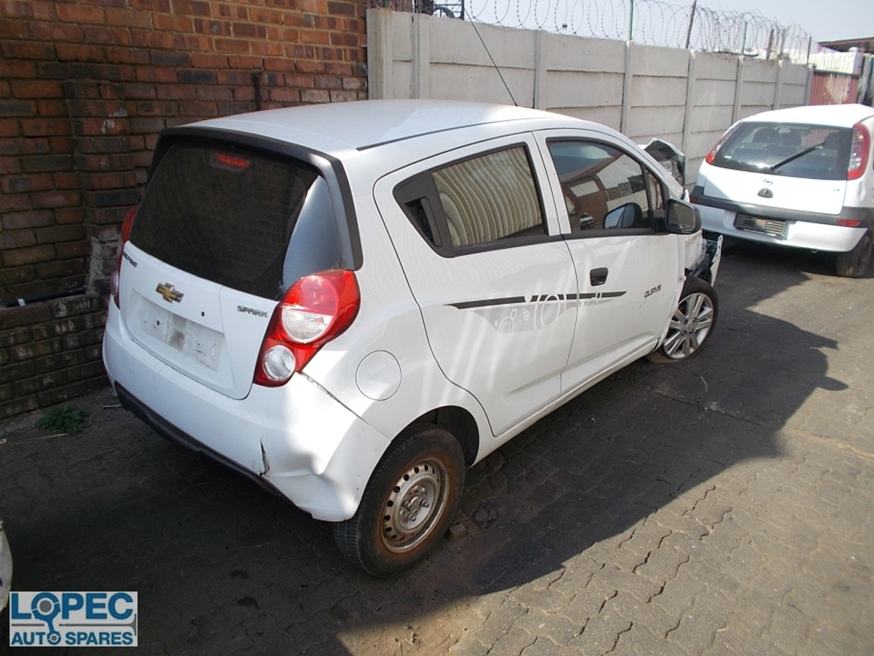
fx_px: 657
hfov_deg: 67.3
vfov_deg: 53.1
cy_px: 328
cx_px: 437
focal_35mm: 26
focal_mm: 4.6
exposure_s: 1/80
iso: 80
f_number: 8
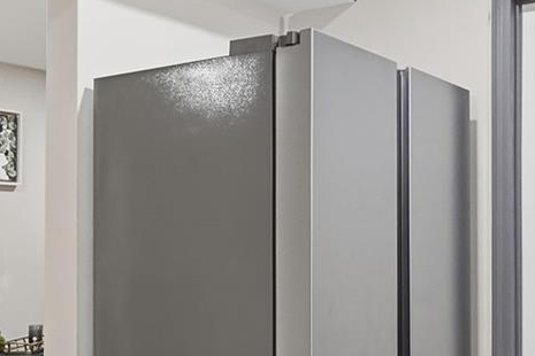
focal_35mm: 57
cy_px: 234
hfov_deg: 35.2
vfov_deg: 23.8
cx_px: 293
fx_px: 843
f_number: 7.1
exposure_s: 1/400
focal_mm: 16.5
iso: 3200
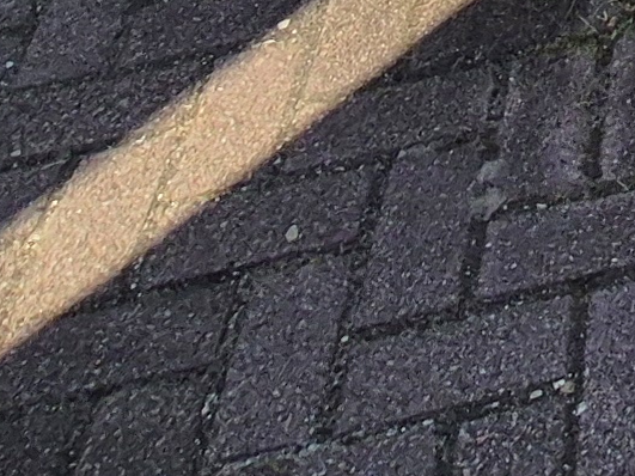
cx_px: 1303
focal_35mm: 98
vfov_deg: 9.5
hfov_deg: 15.5
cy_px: -1162
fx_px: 1797
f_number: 2.2
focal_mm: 2.2
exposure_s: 1/1532
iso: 50
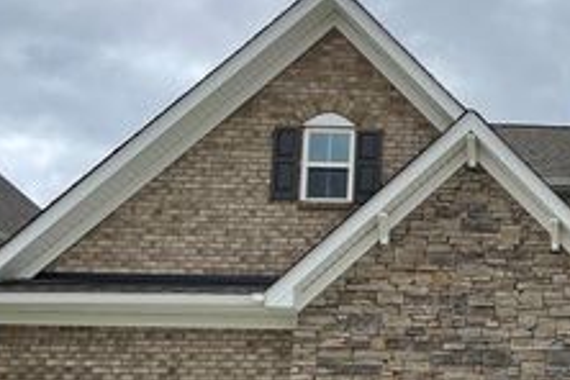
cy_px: 353
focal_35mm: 61
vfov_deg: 21.7
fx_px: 966
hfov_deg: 29.8
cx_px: 619
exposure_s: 1/5618
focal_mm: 5.1
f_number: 1.6
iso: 32
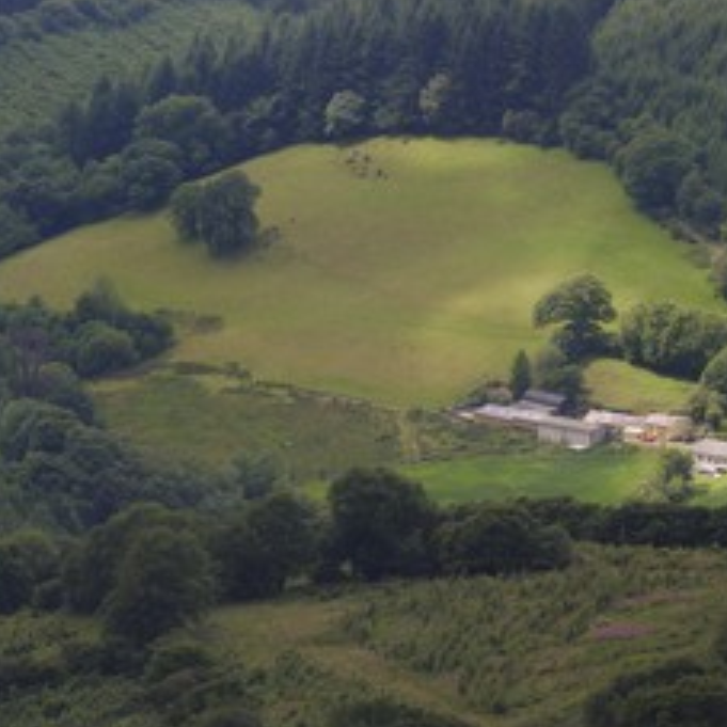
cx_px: 458
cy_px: 333
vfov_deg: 5.6
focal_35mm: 314
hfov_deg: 5.6
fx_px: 7461
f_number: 7.1
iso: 400
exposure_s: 1/800
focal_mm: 200
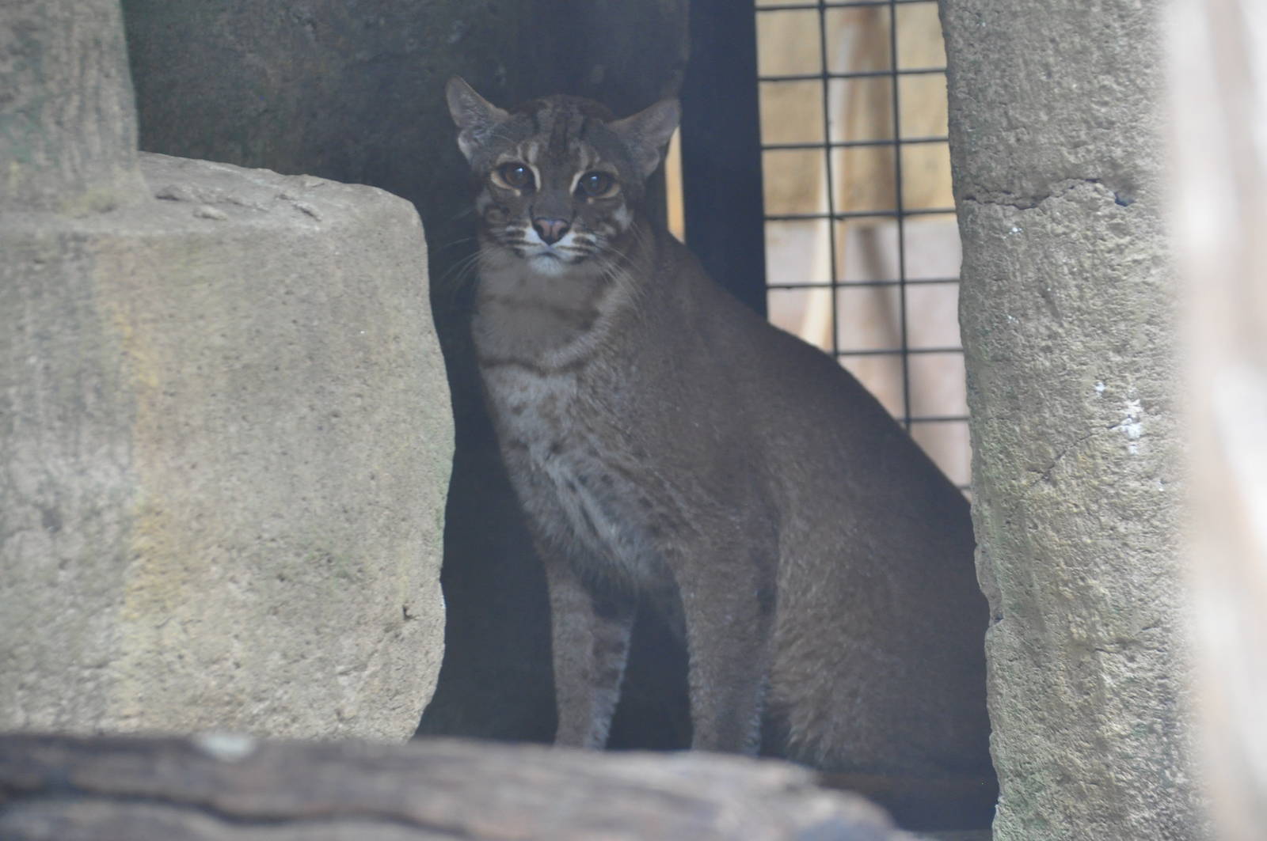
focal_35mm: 218
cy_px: 420
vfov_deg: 6.3
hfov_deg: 9.5
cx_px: 634
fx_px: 7646
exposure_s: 1/20
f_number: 7.1
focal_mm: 145
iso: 1000
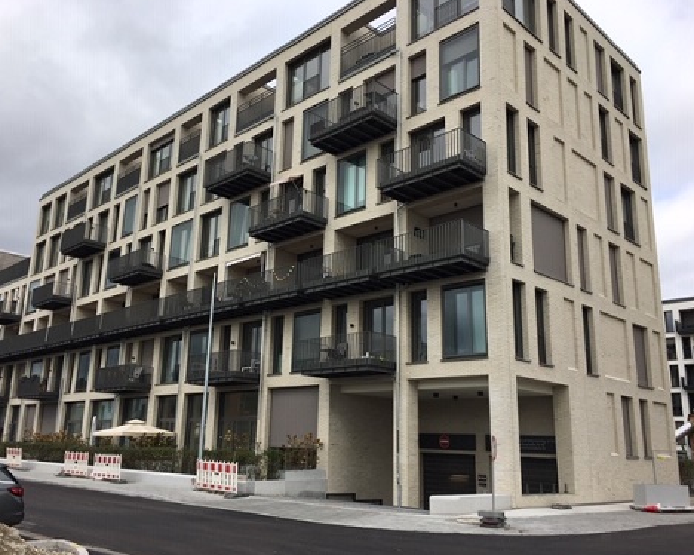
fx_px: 636
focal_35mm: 31
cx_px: 320
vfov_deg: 47.1
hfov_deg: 57.1
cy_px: 278
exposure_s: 1/845
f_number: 2.2
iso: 25
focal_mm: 4.15
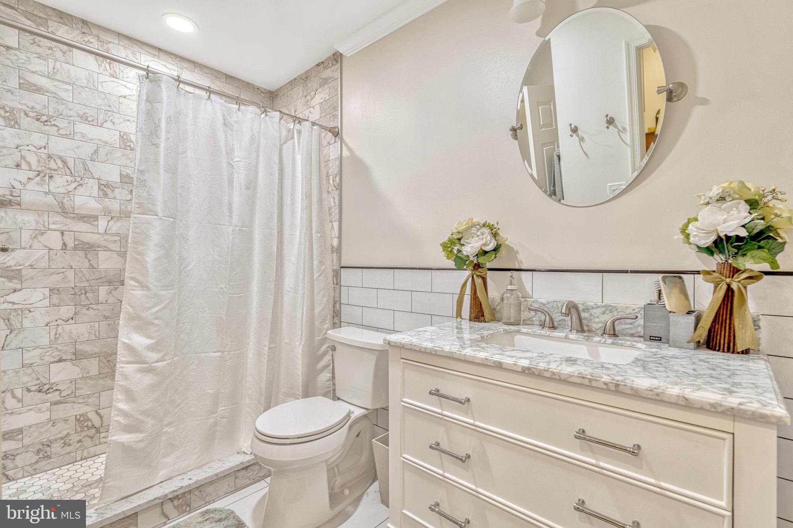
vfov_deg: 73.7
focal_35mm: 16
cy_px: 264
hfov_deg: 96.7
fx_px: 352
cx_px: 396
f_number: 8
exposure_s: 1/40
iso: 1250
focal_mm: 16
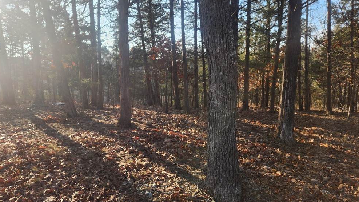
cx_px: 175
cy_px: 107
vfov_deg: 44.4
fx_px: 247
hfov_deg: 71.9
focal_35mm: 26
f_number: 1.8
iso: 20
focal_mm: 5.4
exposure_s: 1/453
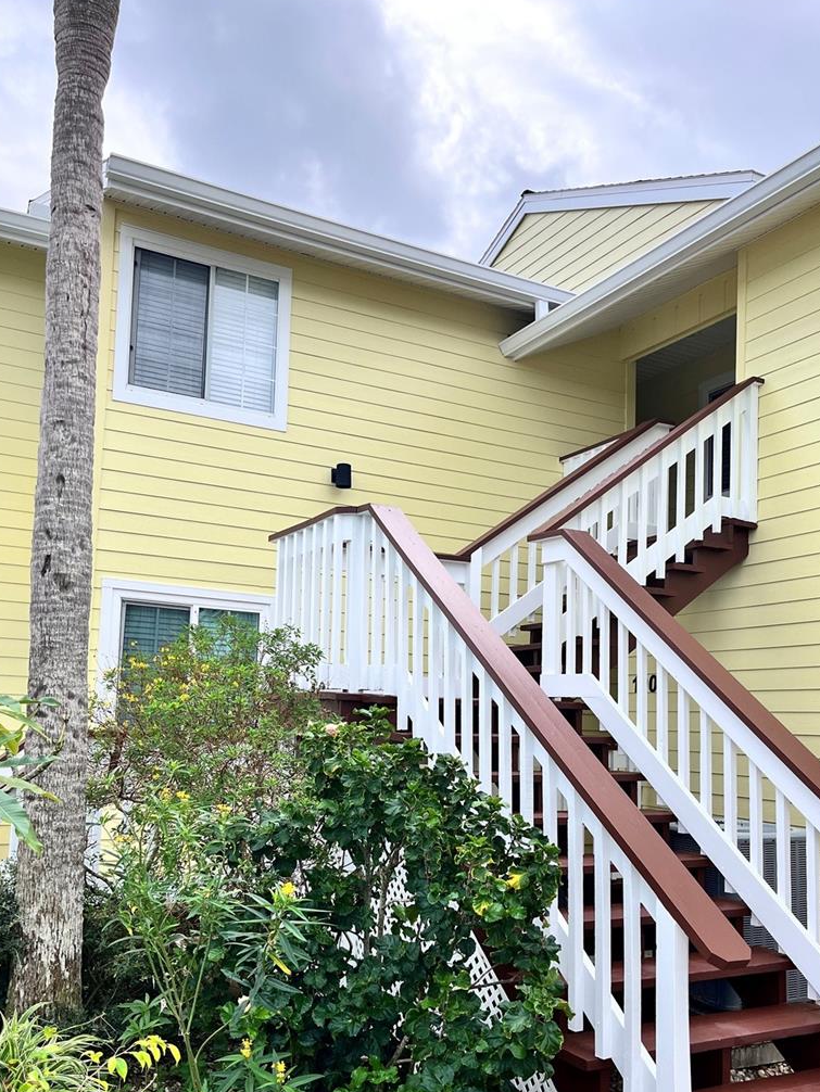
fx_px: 979
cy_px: 642
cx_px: 439
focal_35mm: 31
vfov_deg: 58.0
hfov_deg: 45.4
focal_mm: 5.1
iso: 50
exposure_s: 1/1389
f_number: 1.6
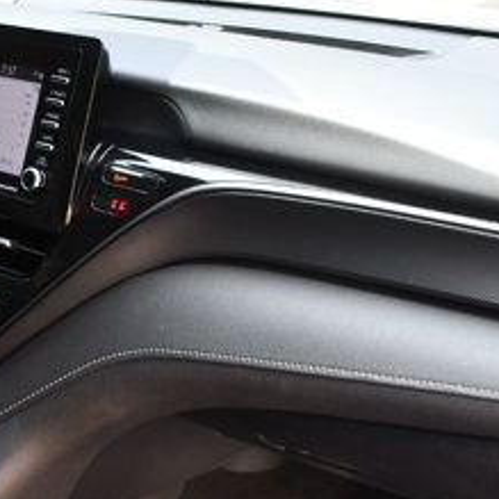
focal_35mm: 67
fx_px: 1093
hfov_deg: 25.6
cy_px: 430
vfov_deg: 25.1
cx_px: 157
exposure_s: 1/250
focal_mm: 18
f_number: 3.5
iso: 640
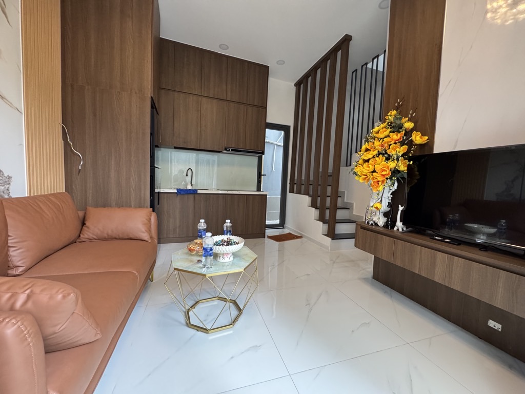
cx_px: 262
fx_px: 212
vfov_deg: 85.7
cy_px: 197
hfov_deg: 102.1
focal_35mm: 14
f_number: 2.2
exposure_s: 1/99
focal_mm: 2.22
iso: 320
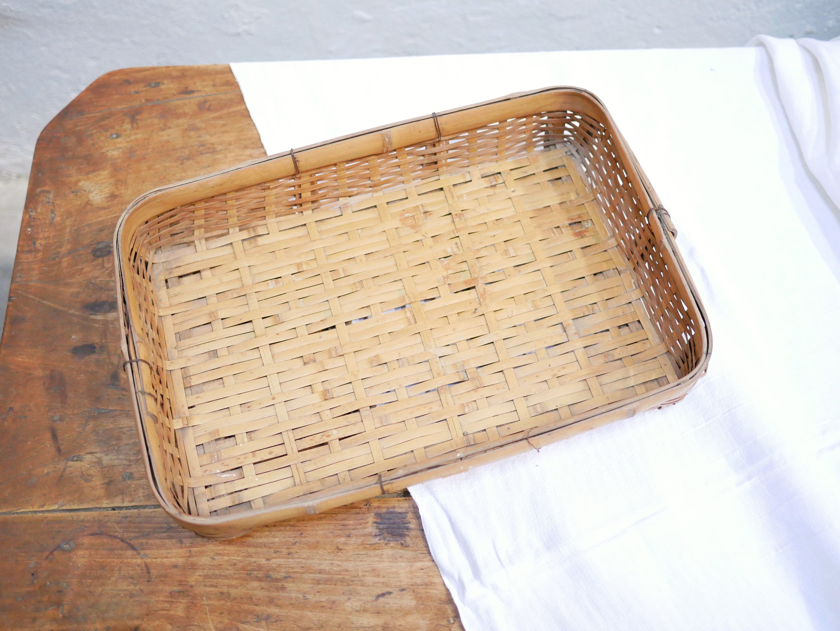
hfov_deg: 46.8
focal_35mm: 40
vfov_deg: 36.0
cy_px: 316
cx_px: 420
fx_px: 971
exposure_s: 1/60
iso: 2000
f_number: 1.7
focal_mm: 20
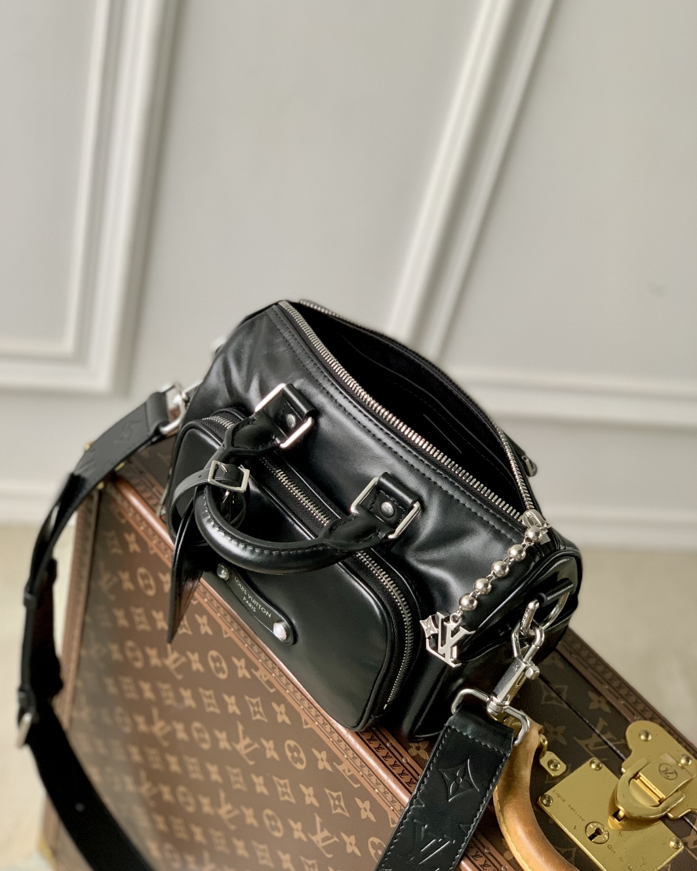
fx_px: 1418
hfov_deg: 27.6
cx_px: 346
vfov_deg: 34.1
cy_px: 467
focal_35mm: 55
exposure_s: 1/122
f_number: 2.4
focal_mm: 6
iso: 125
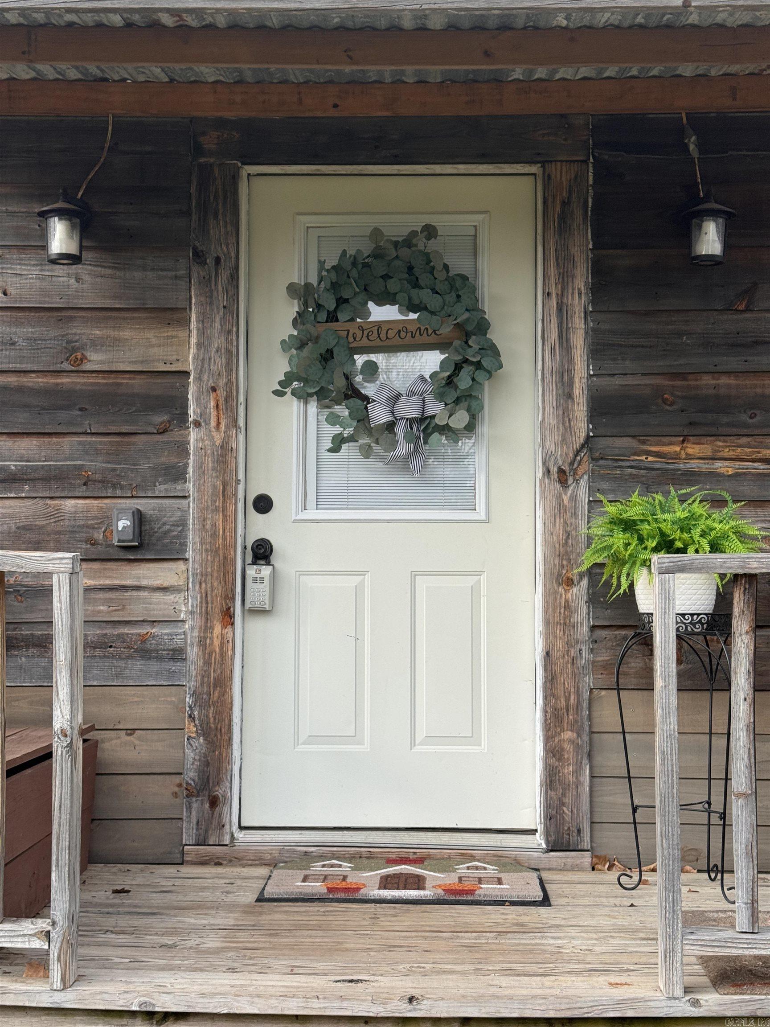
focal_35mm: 48
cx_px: 385
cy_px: 514
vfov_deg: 39.7
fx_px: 1424
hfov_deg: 30.3
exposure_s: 1/1114
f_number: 1.78
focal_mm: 6.76
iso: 64
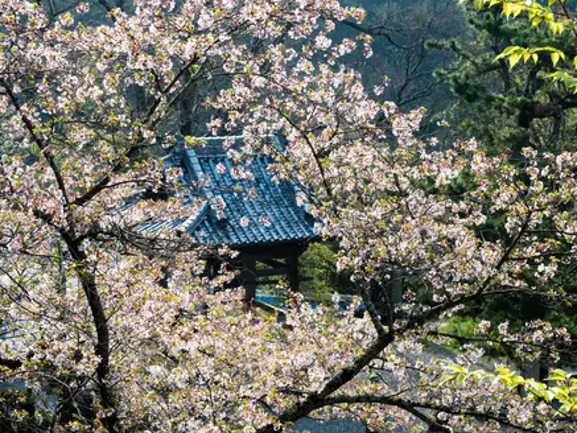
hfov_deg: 22.8
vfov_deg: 17.2
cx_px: 284
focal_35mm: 86
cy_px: 221
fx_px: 1434
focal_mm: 40
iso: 200
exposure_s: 1/160
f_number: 9
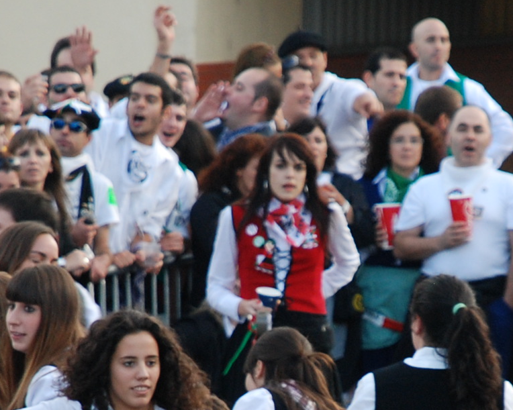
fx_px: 10957
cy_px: 387
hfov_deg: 2.7
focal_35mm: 722
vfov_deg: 2.1
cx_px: 365
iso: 400
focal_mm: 135
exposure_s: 1/80
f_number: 5.6
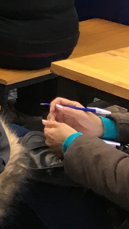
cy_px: -163
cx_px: -433
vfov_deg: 12.6
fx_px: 955
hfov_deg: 6.1
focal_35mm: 157
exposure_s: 1/33
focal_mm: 4.15
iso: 40
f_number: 2.2
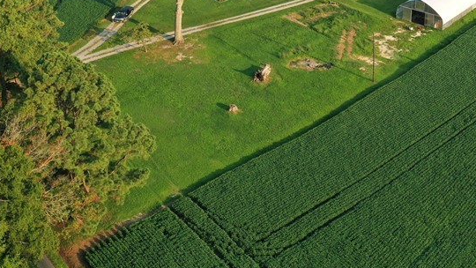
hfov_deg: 35.4
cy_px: -46
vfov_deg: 19.3
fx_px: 745
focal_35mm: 59
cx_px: 257
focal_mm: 10.26
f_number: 4.5
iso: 100
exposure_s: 1/320
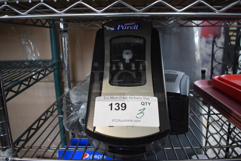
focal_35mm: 30
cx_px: 120
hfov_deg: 61.9
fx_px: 201
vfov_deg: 43.7
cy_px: 80
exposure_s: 1/125
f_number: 3.5
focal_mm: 20
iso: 1400
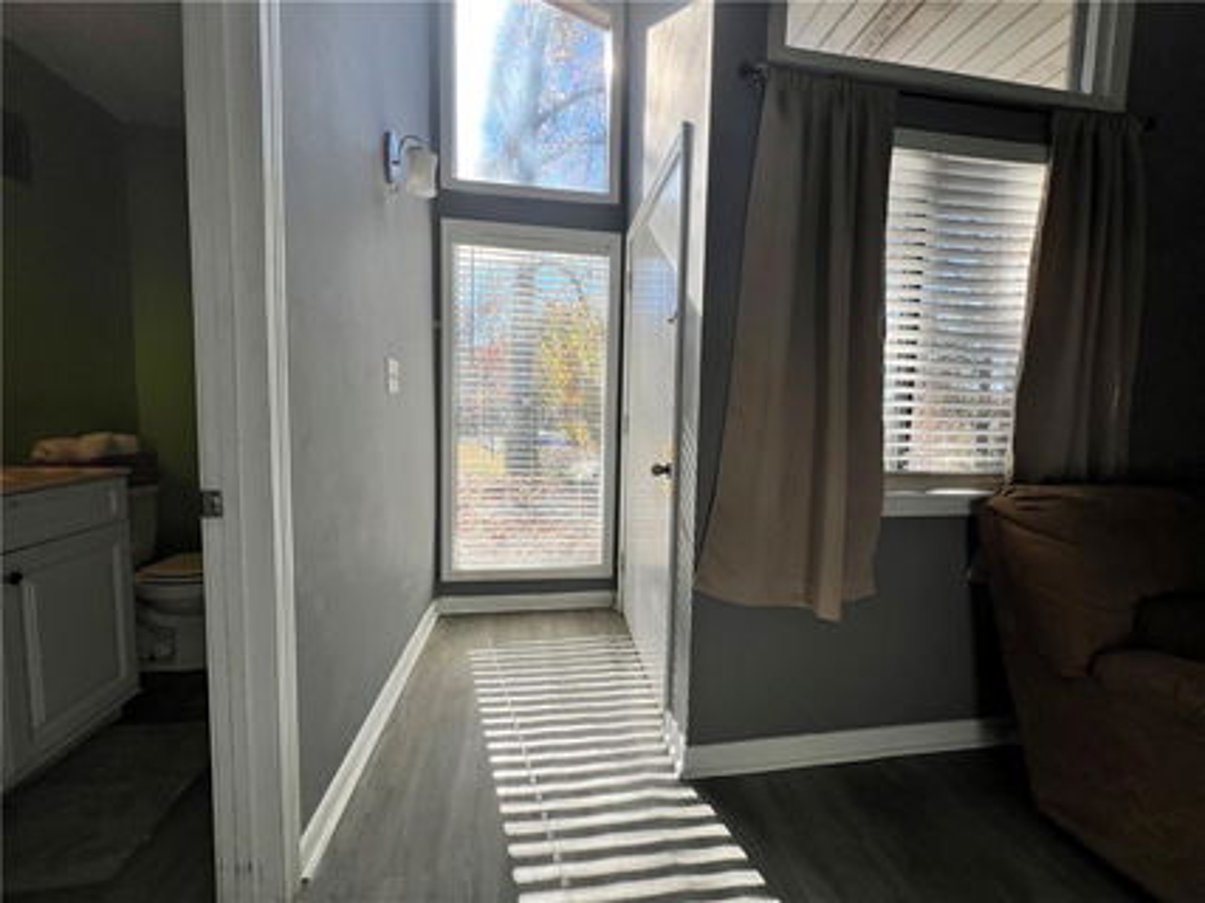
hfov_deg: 106.2
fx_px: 452
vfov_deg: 89.9
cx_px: 602
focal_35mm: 13
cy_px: 452
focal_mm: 1.57
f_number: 1.8
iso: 32
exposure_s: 1/335
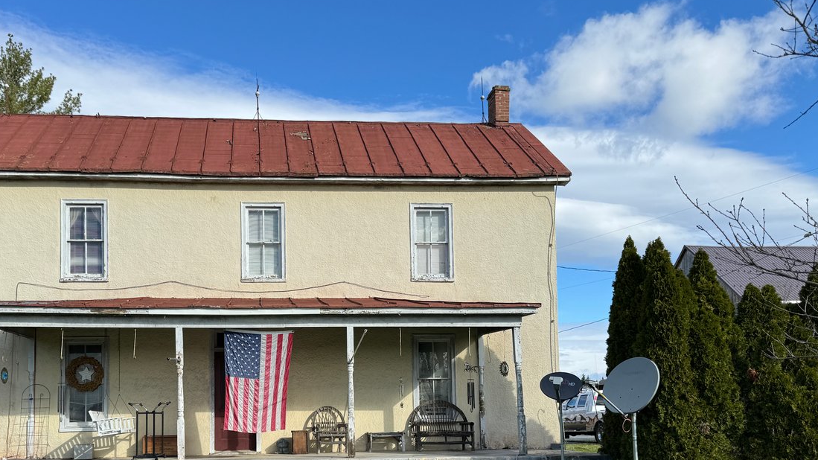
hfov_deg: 54.9
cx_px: 328
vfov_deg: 32.0
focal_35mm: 36
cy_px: 364
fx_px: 781
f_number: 1.78
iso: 80
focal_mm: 6.86
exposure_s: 1/3597
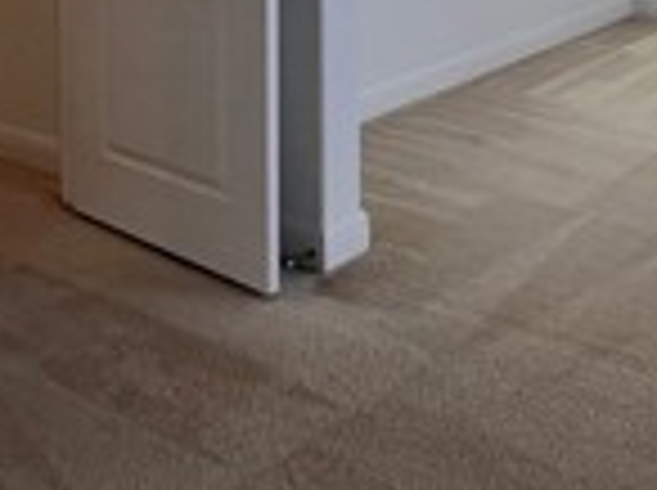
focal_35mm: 57
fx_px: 1080
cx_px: 400
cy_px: -189
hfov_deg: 33.7
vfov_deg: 22.2
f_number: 1.8
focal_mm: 1.57
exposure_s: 1/120
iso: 32
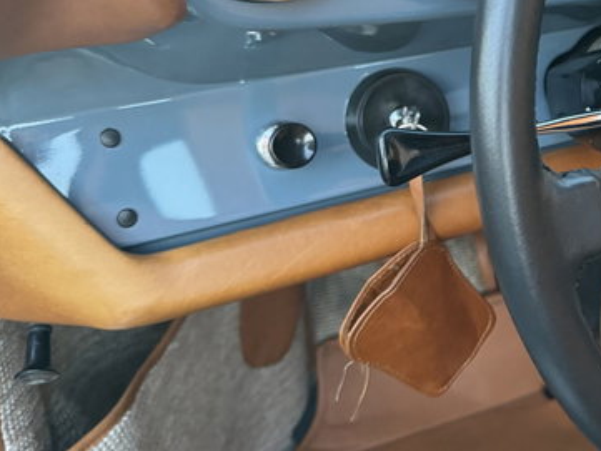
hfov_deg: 34.5
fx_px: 886
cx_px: 583
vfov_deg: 28.1
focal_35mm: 51
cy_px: 105
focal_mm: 6.76
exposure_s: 1/60
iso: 640
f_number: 1.78
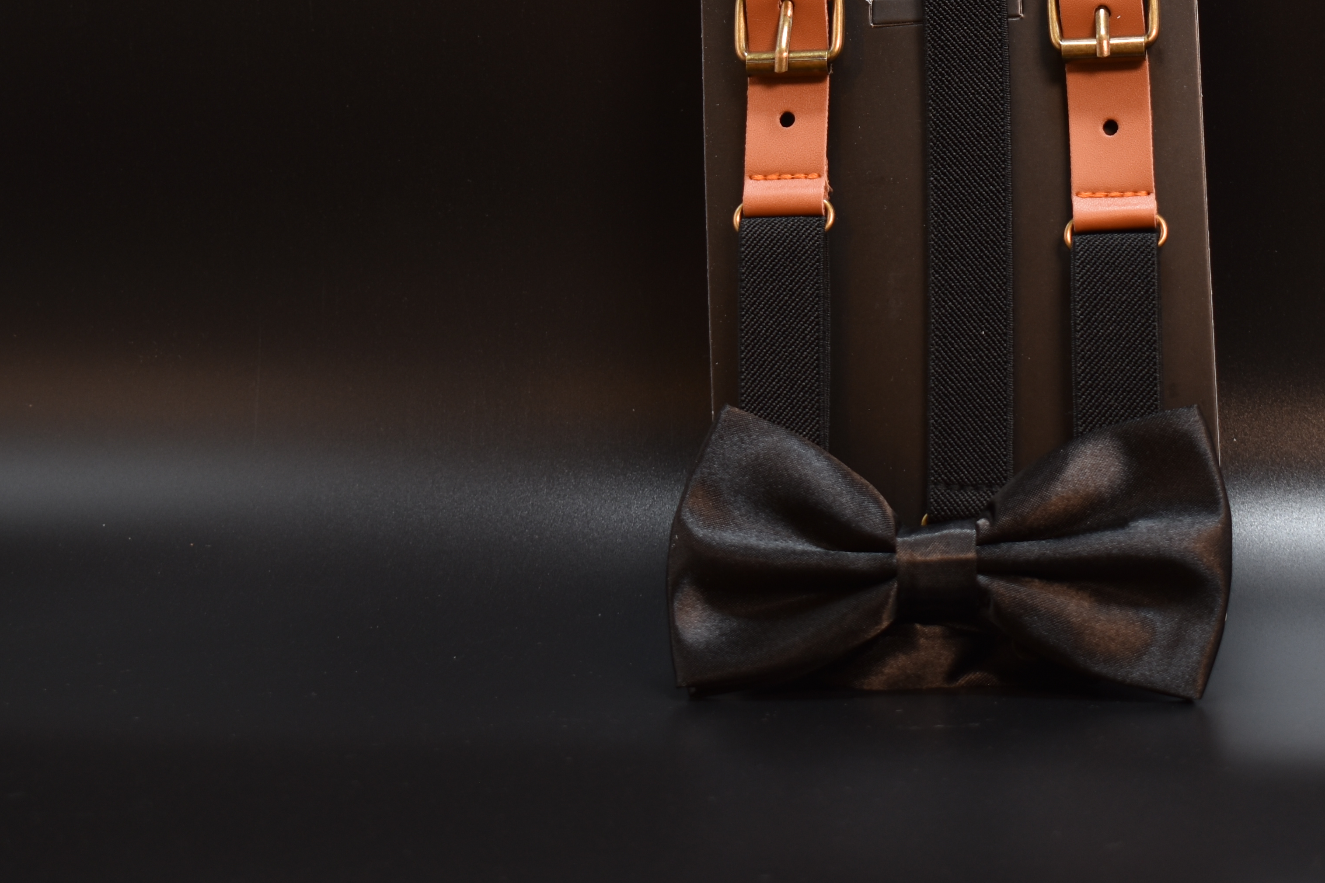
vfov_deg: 13.4
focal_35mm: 101
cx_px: 967
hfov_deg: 20.1
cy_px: 32
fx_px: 3717
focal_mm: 34
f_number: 4.5
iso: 100
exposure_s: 1/13
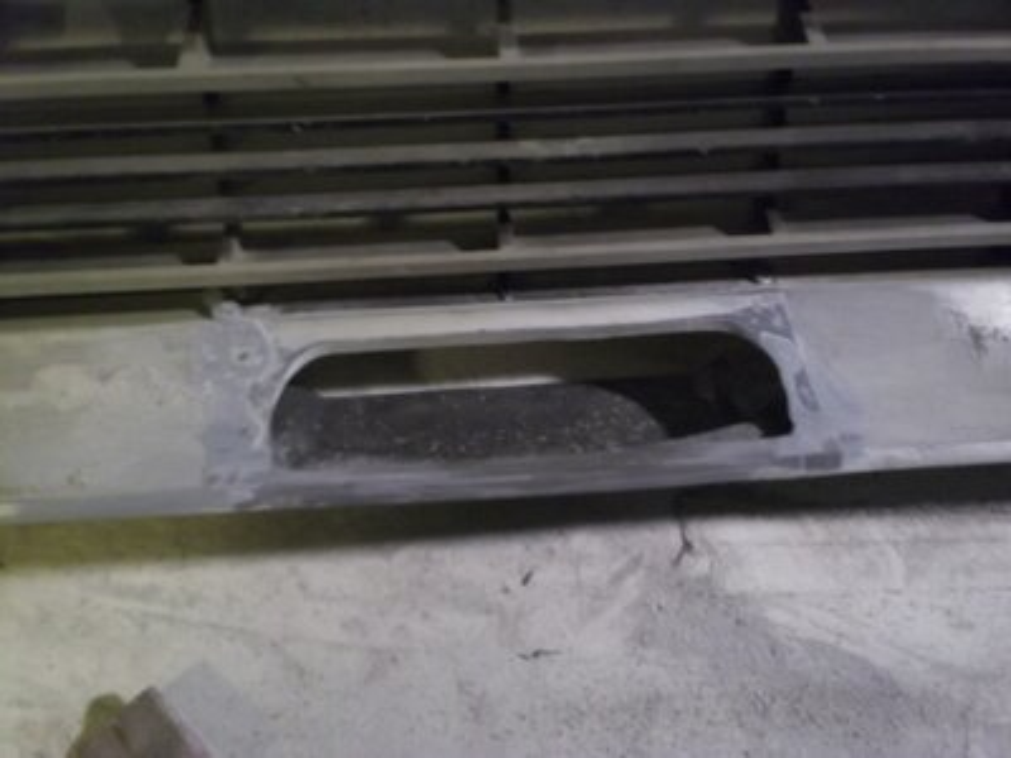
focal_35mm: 38
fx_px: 1110
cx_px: 506
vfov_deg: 37.7
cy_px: 379
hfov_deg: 49.0
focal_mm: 6.3
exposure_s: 1/8
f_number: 4.5
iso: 320
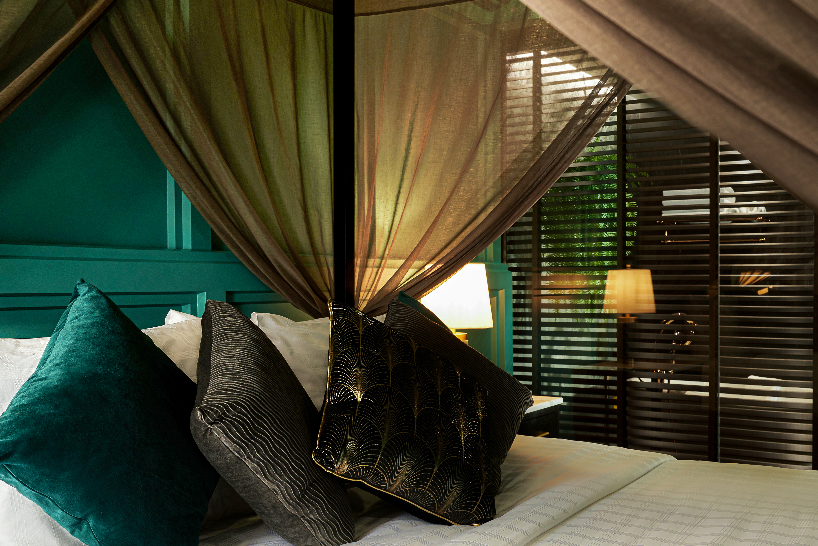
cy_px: 294
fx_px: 863
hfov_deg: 50.6
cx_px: 449
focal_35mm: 38
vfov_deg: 35.0
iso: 200
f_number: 8
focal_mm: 29
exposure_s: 1/1.25
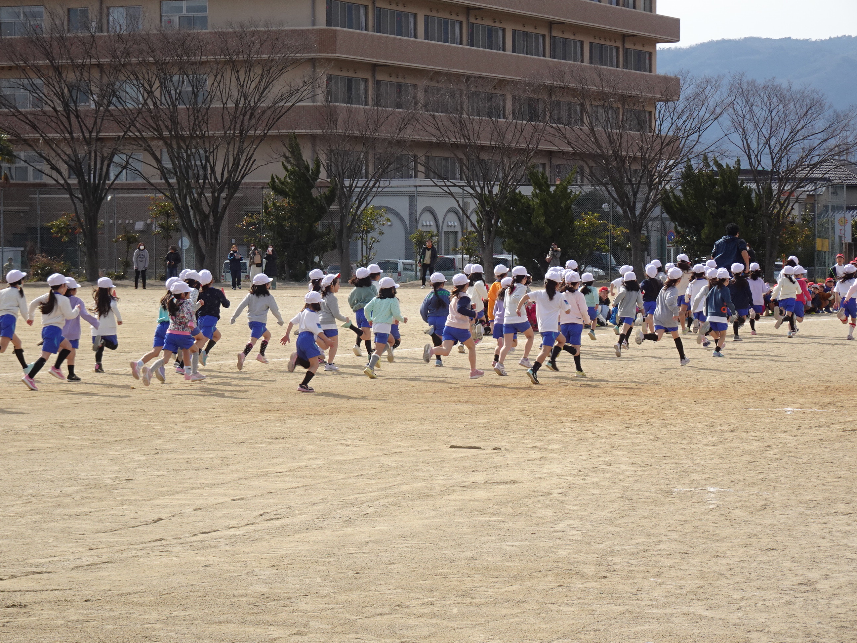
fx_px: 3119
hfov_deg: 15.6
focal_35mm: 126
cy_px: 322
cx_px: 428
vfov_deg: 11.8
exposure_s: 1/250
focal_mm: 19.98
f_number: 5.6
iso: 80
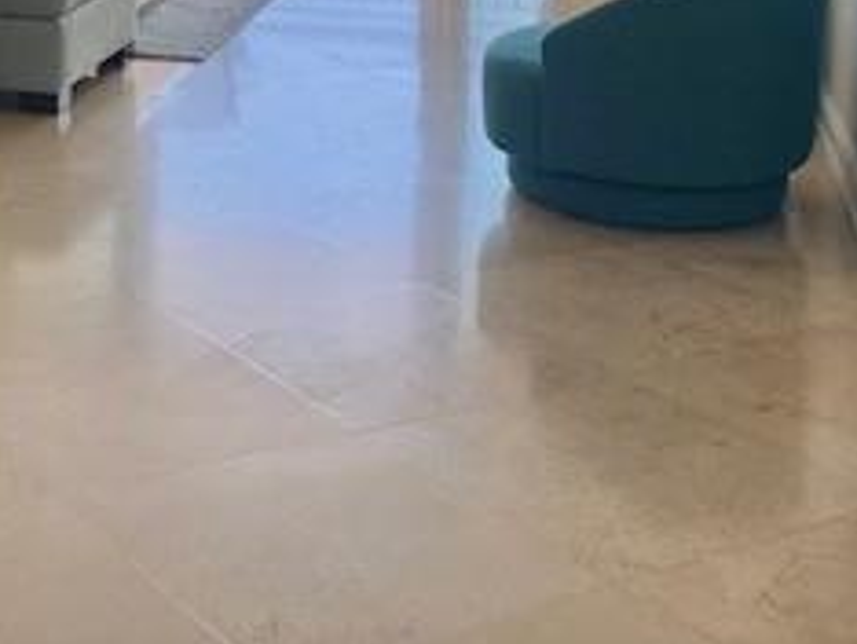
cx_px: -11
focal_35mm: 71
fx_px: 1760
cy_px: -80
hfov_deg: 25.9
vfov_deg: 19.8
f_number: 1.8
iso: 32
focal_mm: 4.25
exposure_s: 1/475
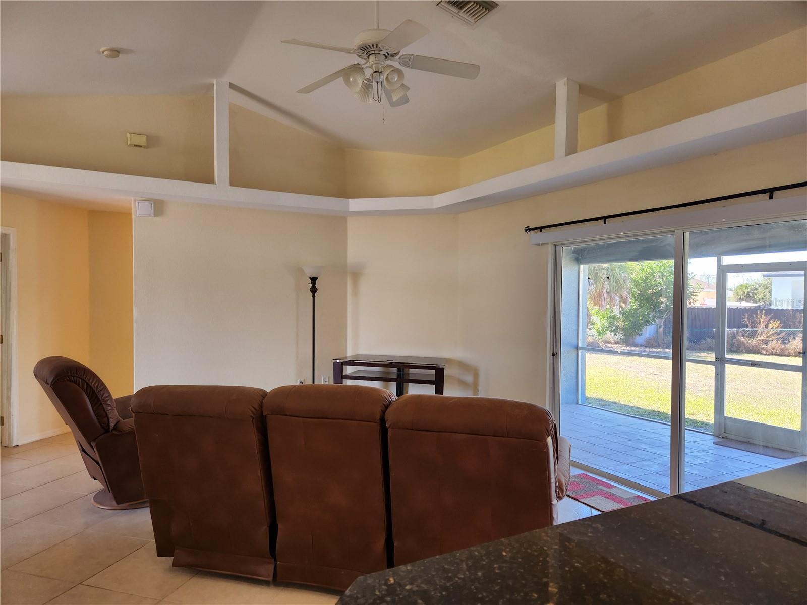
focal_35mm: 23
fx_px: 536
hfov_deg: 73.9
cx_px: 404
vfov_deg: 58.9
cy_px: 302
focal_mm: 5.4
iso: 125
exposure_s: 1/120
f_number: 1.8
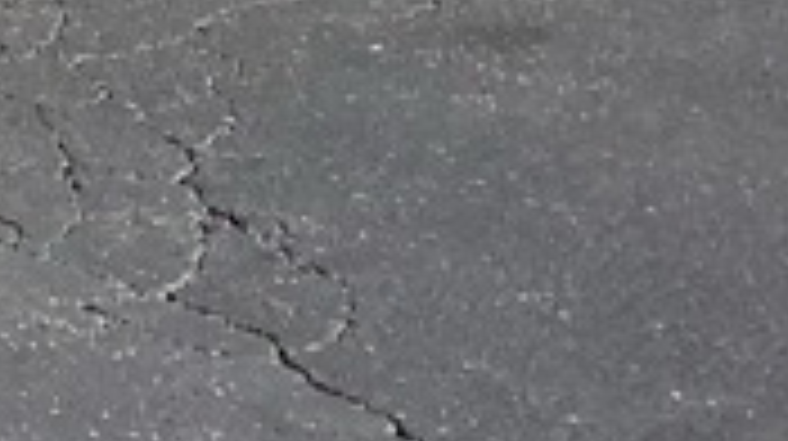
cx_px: -1468
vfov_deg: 6.0
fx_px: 4133
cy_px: -220
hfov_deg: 9.1
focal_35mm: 198
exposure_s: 1/1664
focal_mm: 3.3
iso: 25
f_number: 2.4
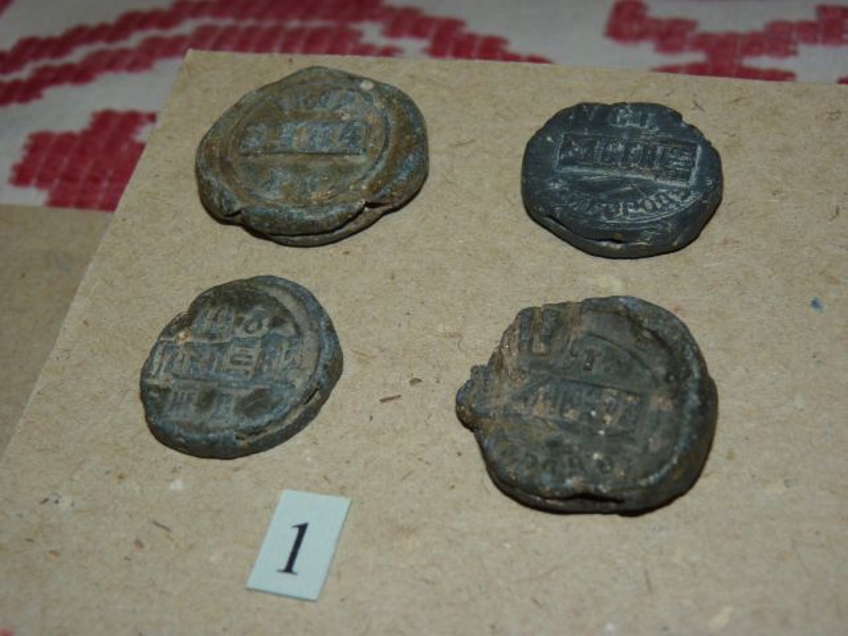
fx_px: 1494
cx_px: 424
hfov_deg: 31.7
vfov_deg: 24.0
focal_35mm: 61
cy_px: 318
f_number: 3.2
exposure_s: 1/60
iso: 160
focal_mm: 10.8
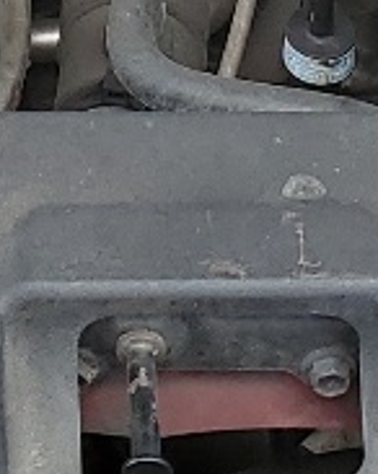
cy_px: -407
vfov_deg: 8.4
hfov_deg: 6.9
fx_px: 3110
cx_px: -93
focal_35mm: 222
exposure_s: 1/625
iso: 50
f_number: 1.5
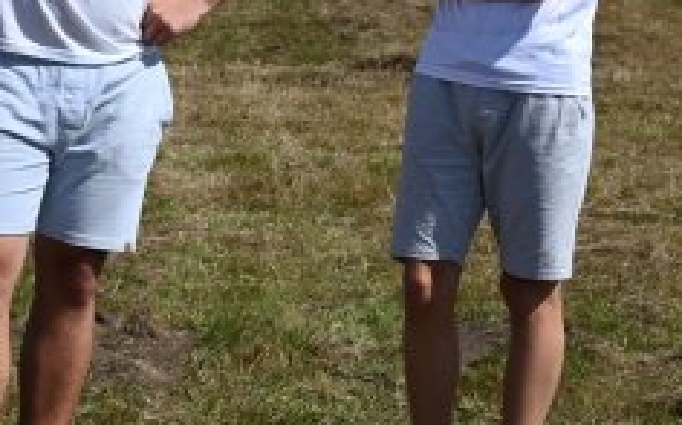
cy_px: 75
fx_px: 3361
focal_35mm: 181
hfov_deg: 11.5
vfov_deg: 7.2
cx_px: 49
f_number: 10
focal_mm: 56
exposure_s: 1/1250
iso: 320
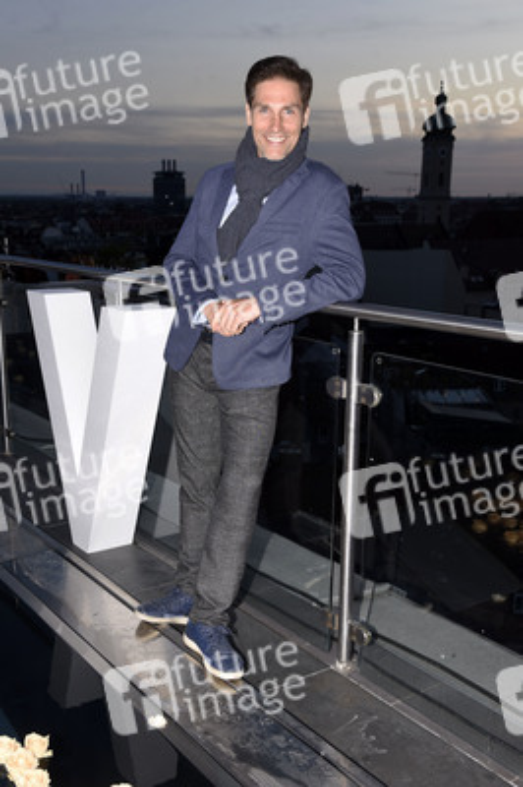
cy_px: 394
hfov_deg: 37.8
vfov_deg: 54.5
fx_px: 764
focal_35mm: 35
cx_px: 262
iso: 500
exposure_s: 1/125
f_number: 6.3
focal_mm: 35
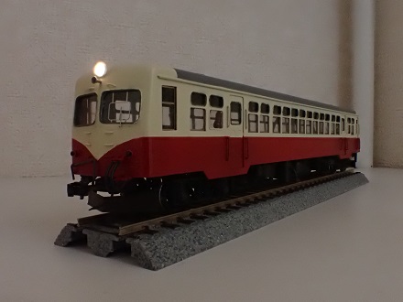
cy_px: 151
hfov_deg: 60.0
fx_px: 349
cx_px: 202
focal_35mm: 30
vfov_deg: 46.8
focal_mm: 5.4
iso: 1600
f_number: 3.2
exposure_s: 1/20
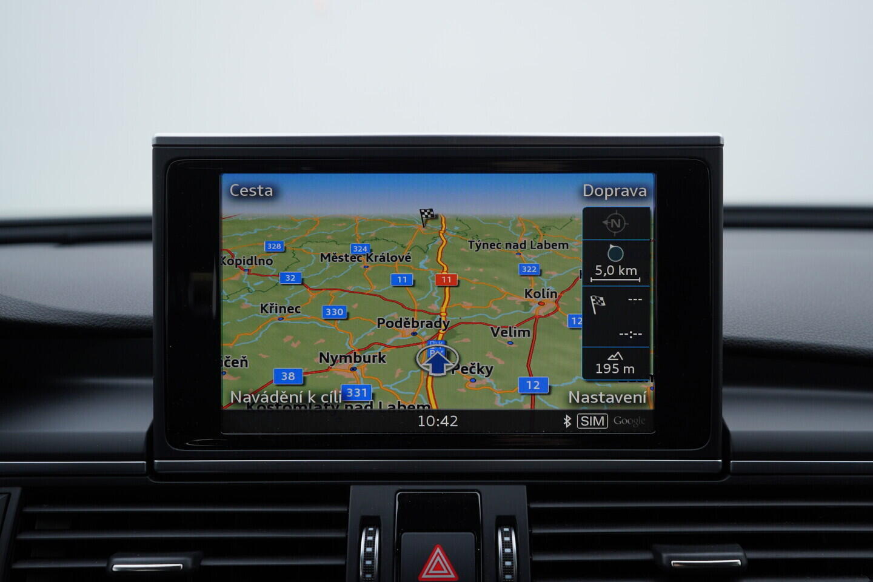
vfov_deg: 36.9
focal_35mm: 36
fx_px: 873
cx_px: 436
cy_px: 291
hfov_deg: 53.1
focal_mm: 24
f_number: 3.5
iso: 125
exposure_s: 1/60
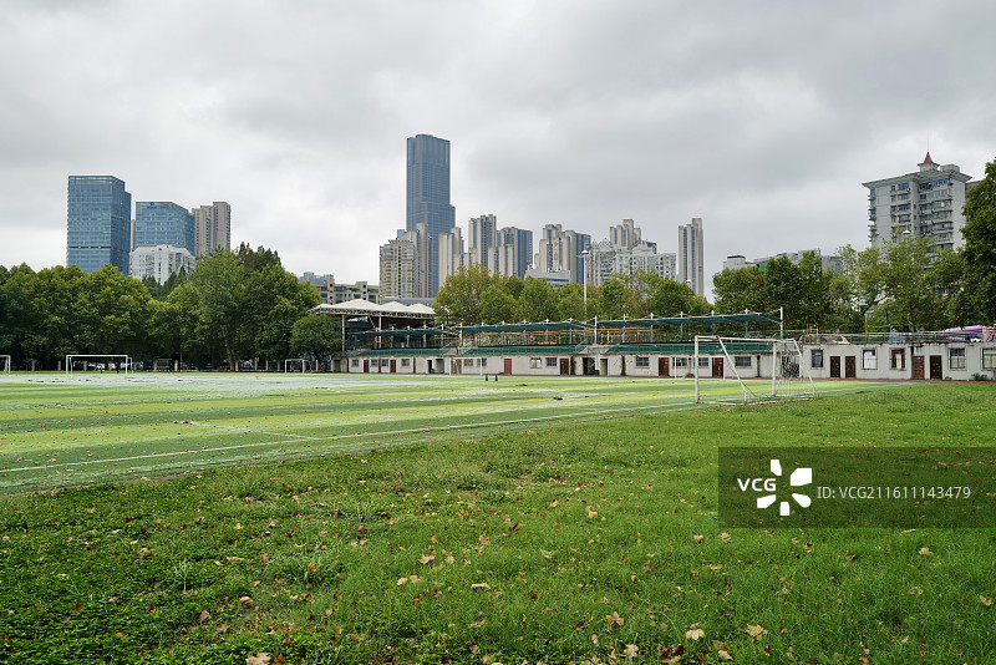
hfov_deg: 65.5
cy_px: 332
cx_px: 498
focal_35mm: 28
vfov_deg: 46.4
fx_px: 775
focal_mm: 28
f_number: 8
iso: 250
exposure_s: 1/125
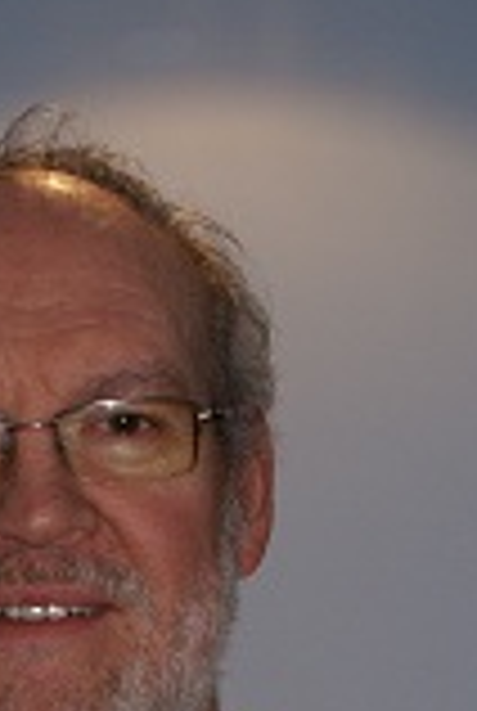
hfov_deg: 10.6
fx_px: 2557
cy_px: 752
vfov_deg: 15.5
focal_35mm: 129
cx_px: 9
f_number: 5.6
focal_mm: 35
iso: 400
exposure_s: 1/60
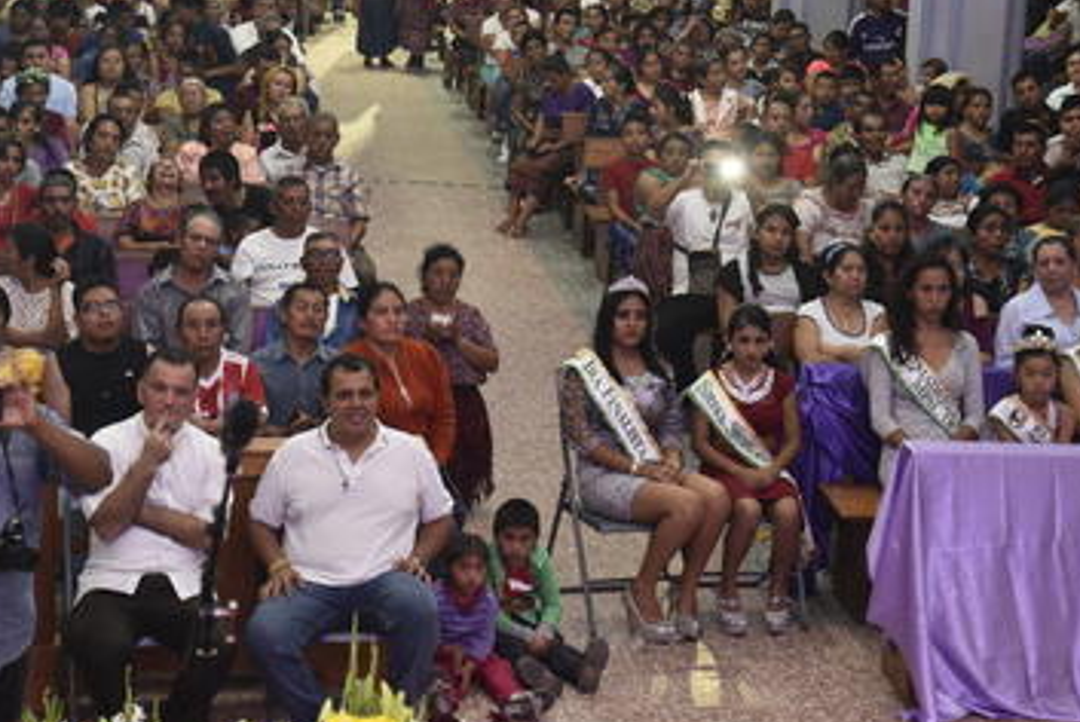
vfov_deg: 14.9
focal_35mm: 92
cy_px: 226
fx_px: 2762
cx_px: 444
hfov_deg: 22.1
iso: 2000
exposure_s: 1/25
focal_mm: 65
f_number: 4.5
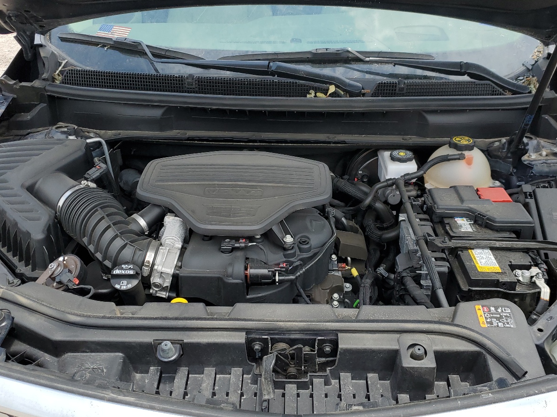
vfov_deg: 40.7
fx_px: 563
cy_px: 217
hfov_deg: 52.6
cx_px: 297
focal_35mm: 35
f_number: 1.5
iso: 50
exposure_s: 1/2000
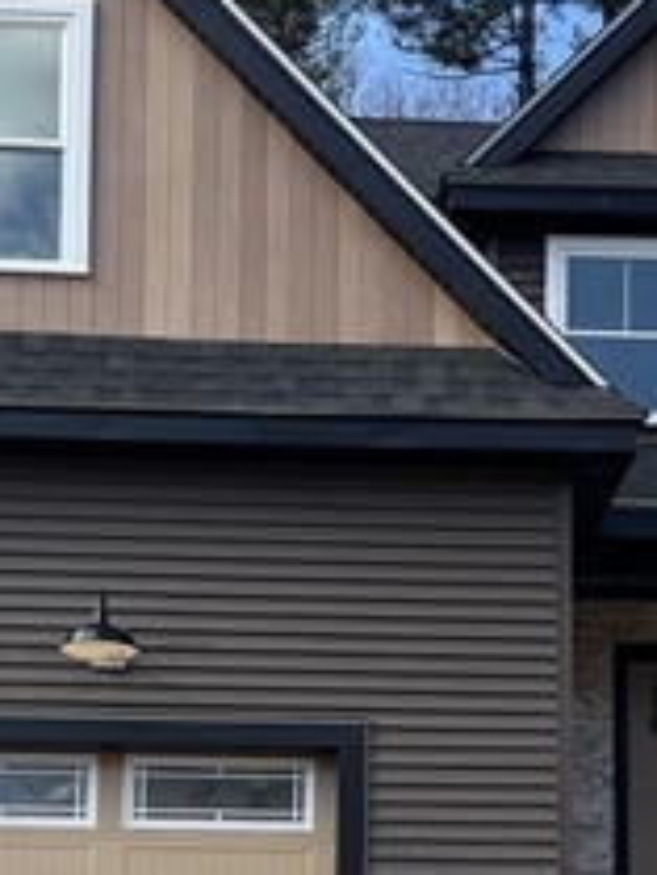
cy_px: 854
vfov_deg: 21.5
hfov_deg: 16.8
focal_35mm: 88
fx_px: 2225
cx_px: 402
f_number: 1.78
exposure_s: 1/1524
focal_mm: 6.76
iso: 80
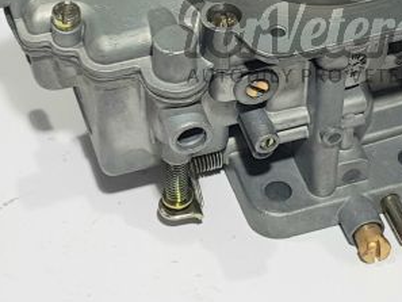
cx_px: 322
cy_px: 8
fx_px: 813
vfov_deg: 20.4
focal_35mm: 70
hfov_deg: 27.2
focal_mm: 4.2
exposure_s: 1/179
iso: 40
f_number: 1.7
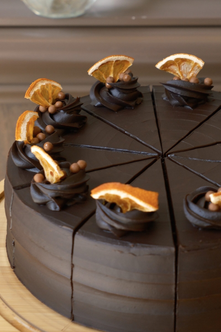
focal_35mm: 64
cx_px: 107
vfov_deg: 31.4
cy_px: 161
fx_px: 590
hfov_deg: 21.2
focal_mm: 40.3
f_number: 5
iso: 800
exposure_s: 1/220
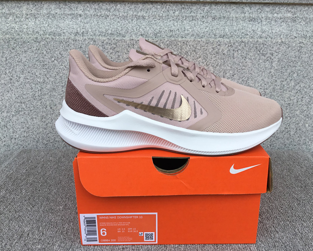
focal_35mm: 33
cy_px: 127
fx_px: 306
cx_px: 170
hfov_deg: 54.1
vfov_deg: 44.5
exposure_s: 1/390
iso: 25
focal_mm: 3.3
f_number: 2.4
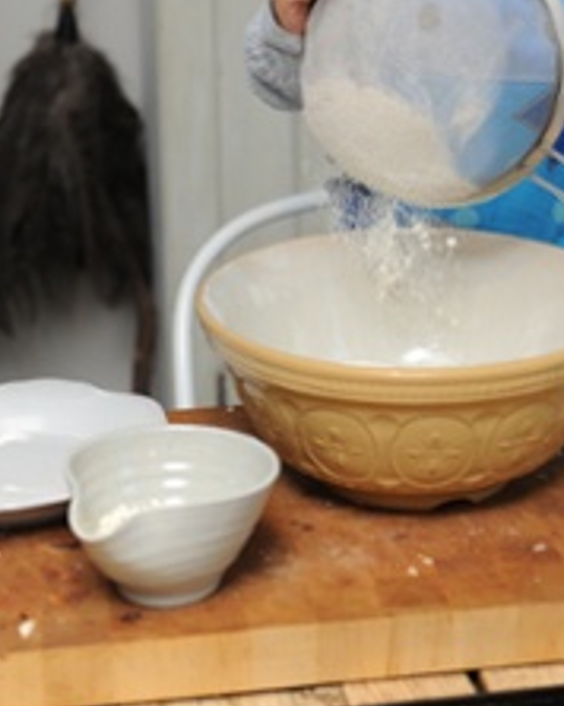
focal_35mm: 106
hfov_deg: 14.5
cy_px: 82
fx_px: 2215
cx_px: 382
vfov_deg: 17.9
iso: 1600
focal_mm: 60
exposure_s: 1/320
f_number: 3.2
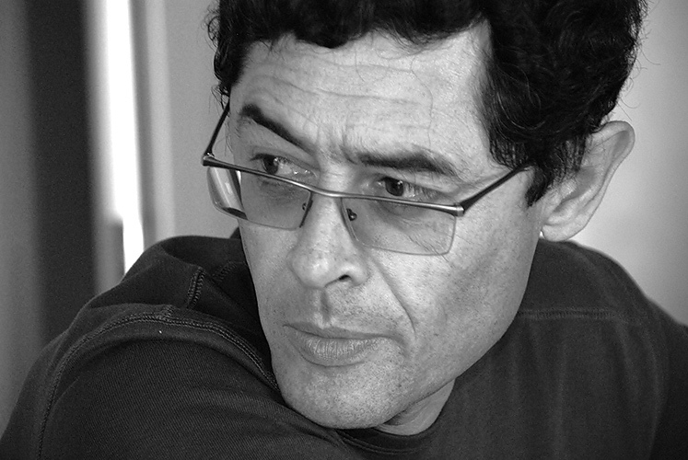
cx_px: 344
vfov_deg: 6.8
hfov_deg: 10.1
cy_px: 230
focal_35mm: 202
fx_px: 3874
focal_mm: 135
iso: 400
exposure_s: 1/40
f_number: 5.6
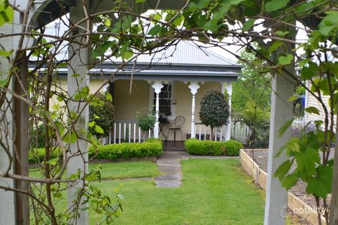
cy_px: 112
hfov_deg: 38.9
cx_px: 169
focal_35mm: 51
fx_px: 479
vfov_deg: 26.5
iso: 400
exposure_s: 1/80
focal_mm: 34
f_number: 8
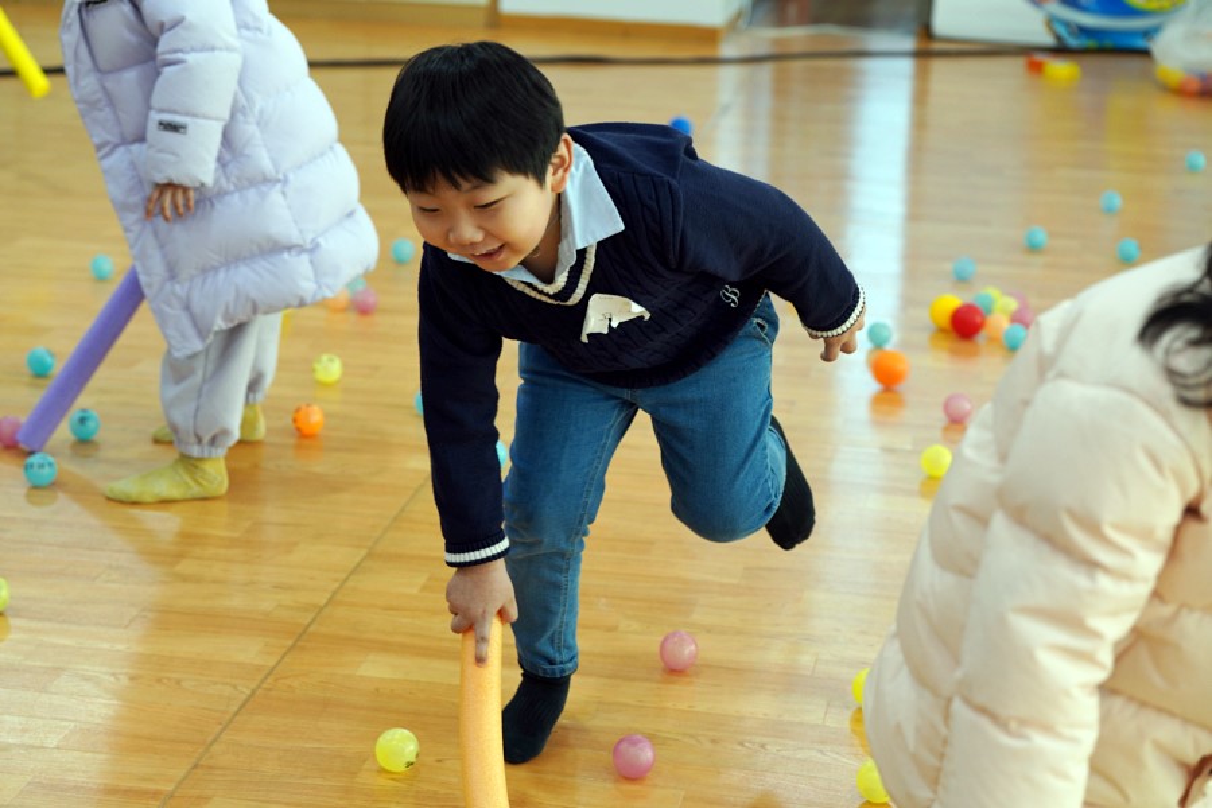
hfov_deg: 28.8
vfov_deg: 19.5
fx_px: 2356
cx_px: 606
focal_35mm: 70
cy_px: 404
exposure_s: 1/160
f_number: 4
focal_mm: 70
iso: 800
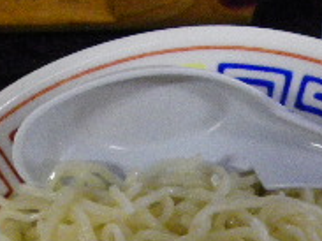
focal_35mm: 98
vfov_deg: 13.9
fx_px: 911
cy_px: 383
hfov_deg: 20.0
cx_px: 146
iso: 400
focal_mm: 4.9
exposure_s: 1/60
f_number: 2.6
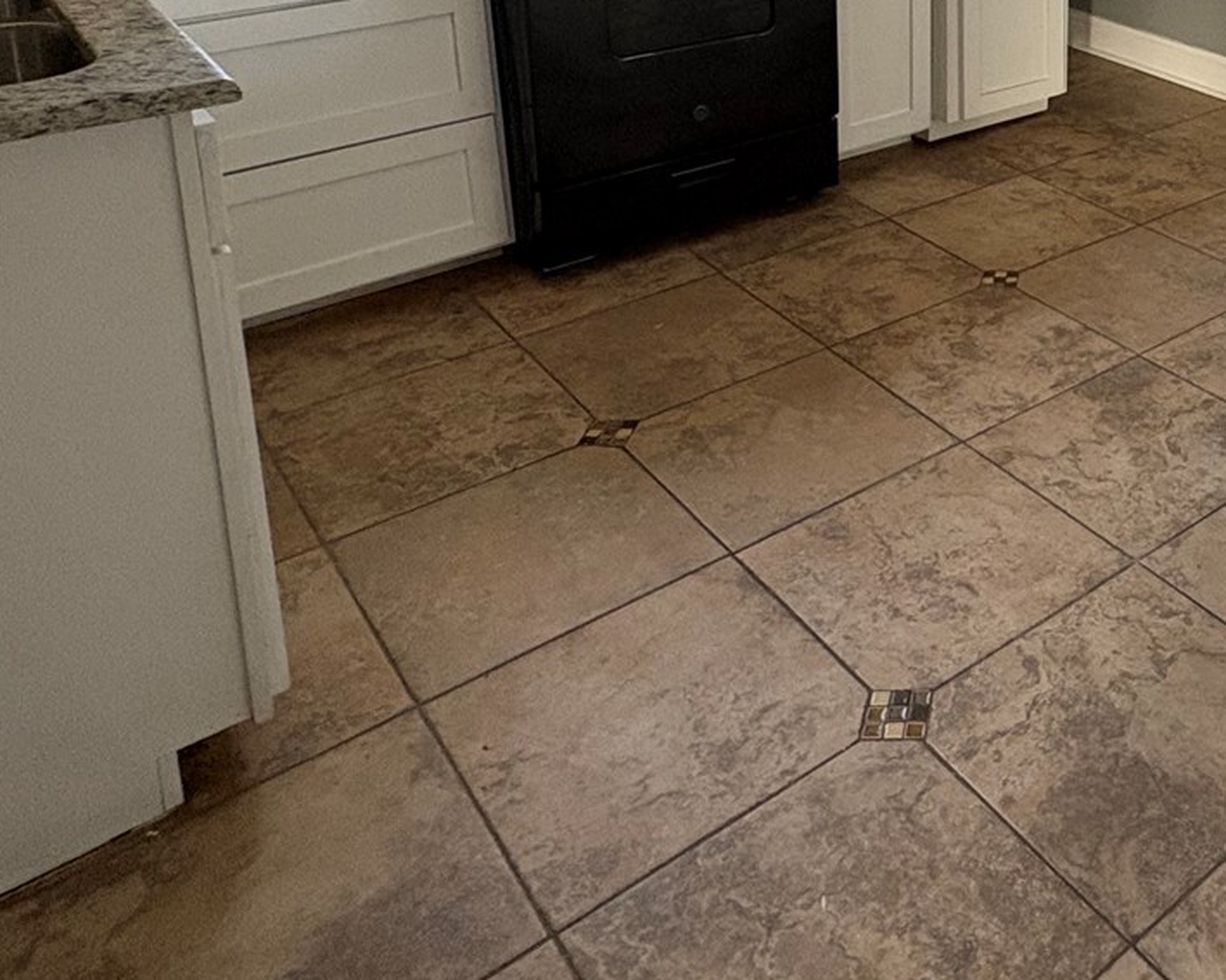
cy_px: -26
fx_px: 1342
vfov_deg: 35.8
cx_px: 1164
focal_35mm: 37
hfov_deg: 43.6
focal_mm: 2.22
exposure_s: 1/60
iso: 250
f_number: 2.2
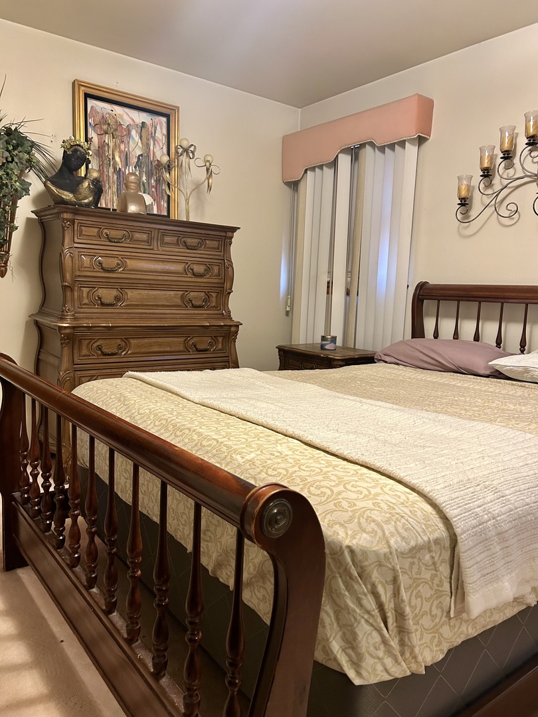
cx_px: 269
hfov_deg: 53.1
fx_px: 539
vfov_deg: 67.3
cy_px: 358
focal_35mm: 26
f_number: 1.5
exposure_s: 1/60
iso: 200
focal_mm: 5.7
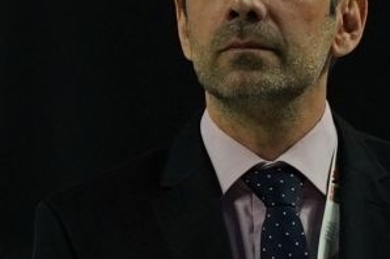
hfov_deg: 0.6
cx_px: 225
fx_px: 39271
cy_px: 200
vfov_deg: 0.4
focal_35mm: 3629
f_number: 2.8
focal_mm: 400
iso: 800
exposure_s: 1/1000
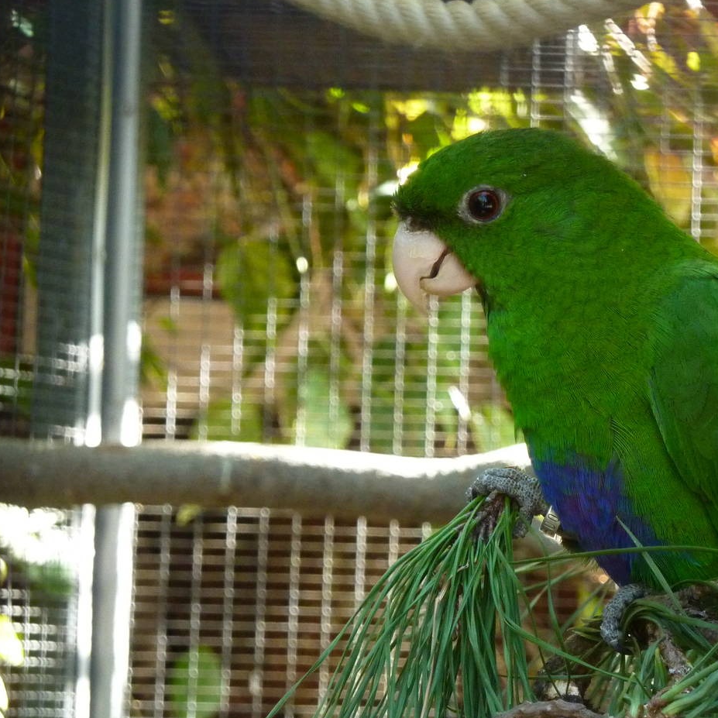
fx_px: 4905
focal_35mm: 209
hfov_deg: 8.4
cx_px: 538
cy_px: 369
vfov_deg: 8.4
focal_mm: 22.5
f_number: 4.5
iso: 400
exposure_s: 1/40
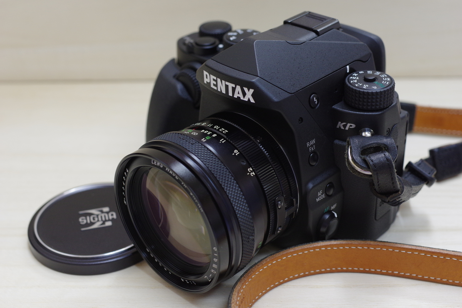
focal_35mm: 52
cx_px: 231
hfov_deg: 38.2
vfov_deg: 26.0
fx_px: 667
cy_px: 154
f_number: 5.6
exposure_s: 1/25
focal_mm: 35
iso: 800
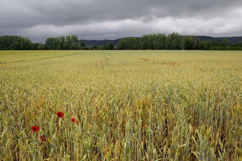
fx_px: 188
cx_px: 121
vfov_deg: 46.3
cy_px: 80
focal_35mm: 28
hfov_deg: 65.5
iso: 200
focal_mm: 28
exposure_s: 1/100
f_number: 13
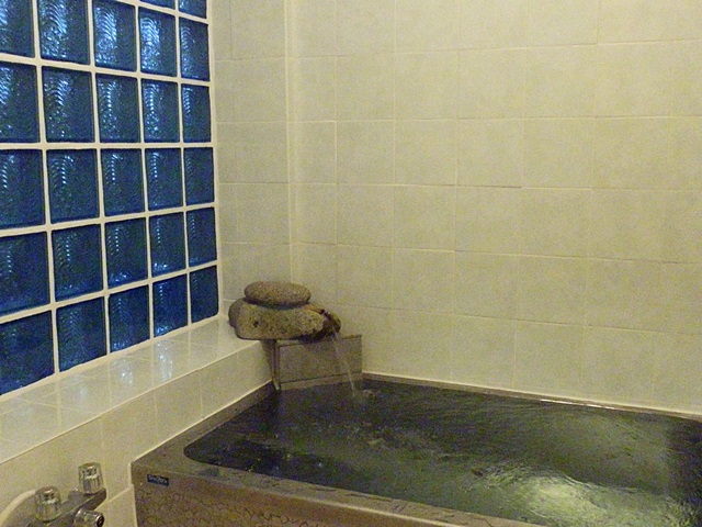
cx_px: 351
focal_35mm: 37
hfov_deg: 50.1
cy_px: 264
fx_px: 750
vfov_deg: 38.7
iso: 1600
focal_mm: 6.78
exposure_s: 1/30
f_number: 3.3
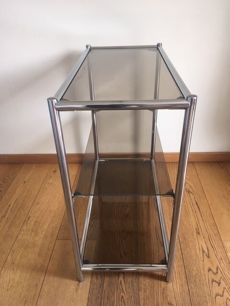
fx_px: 257
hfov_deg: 48.2
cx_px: 115
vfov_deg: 61.7
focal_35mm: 29
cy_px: 153
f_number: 2.2
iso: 64
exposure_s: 1/33
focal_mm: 4.15
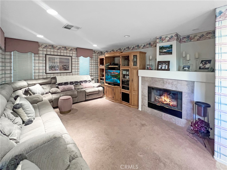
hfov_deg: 106.2
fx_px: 85
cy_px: 85
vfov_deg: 89.9
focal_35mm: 13
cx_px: 114
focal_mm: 1.57
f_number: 1.8
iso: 500
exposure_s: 1/60
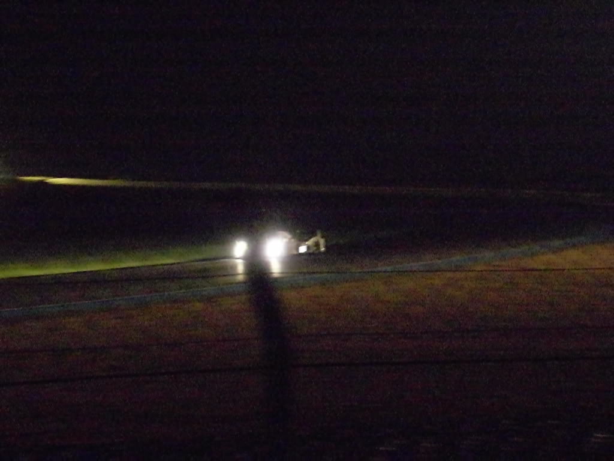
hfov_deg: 19.3
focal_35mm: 102
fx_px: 1809
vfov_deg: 14.5
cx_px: 307
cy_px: 230
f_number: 5.9
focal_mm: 21.6
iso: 3200
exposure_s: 1/25
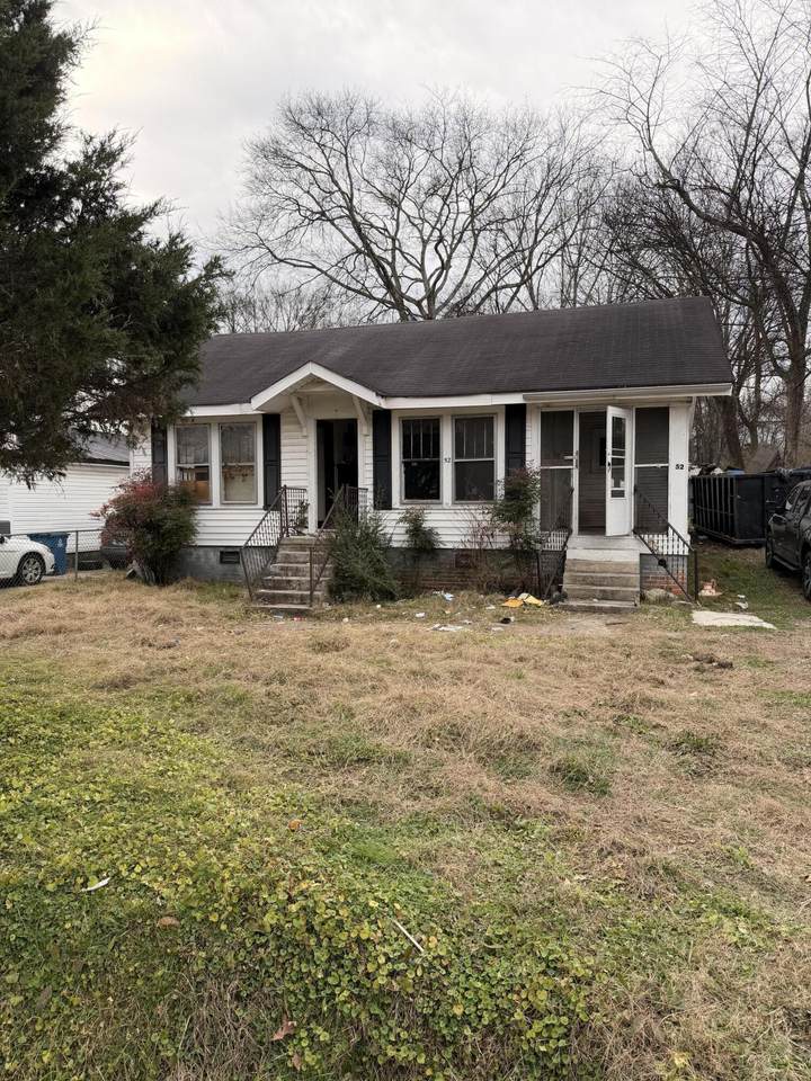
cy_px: 540
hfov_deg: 56.8
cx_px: 406
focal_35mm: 24
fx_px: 750
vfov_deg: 71.6
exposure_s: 1/992
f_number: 1.78
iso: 100
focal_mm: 6.76
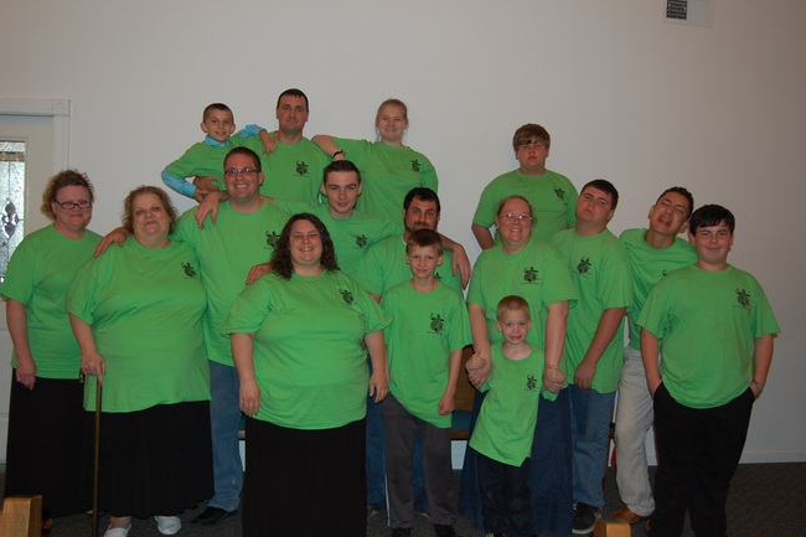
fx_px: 706
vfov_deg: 41.6
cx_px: 379
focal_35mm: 32
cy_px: 250
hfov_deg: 59.4
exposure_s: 1/60
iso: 400
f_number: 3.5
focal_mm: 19
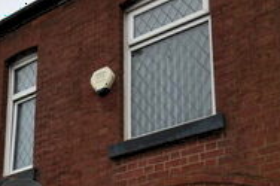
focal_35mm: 56
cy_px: 275
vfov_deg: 20.8
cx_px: 86
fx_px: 435
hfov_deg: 35.2
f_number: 5.6
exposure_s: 1/125
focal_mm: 10
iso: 100
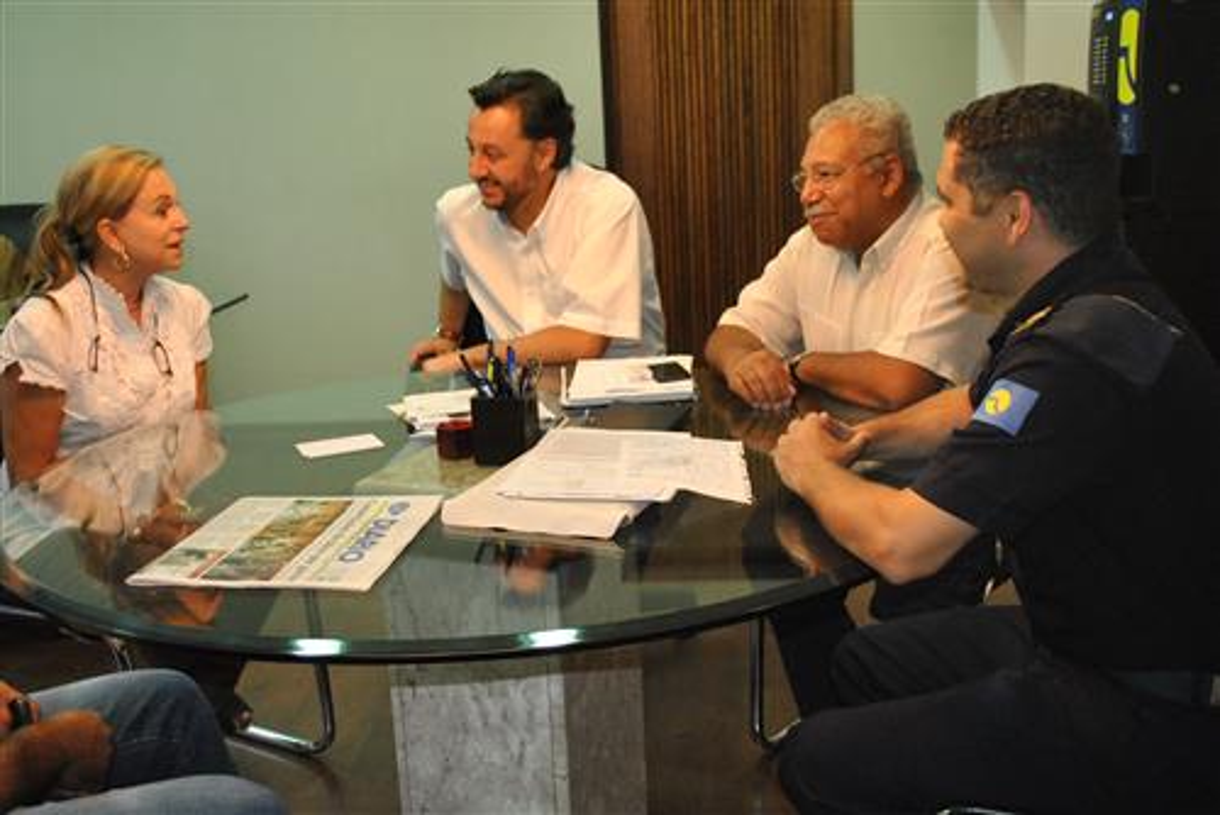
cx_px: 610
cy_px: 408
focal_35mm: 39
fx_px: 1322
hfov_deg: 49.5
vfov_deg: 34.3
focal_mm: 26
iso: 800
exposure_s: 1/30
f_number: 4.2
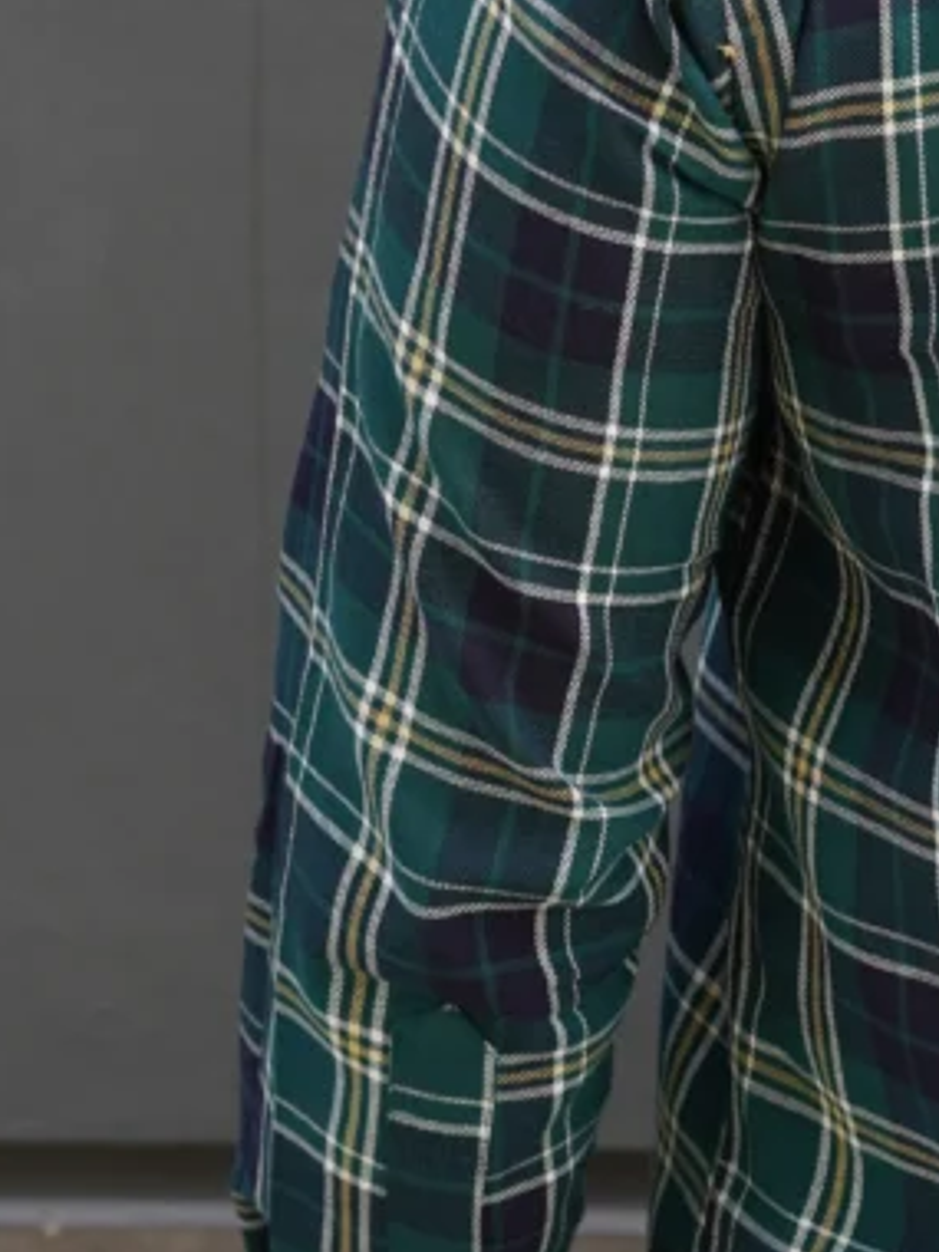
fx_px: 8066
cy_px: 250
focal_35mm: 223
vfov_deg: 8.9
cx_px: 1081
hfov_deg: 6.6
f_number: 3.5
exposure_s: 1/200
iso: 100
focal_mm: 56
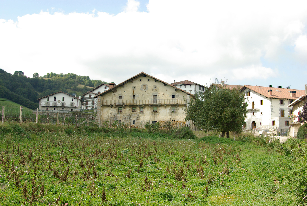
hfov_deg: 42.3
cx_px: 154
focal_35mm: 46
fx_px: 397
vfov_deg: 29.0
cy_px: 103
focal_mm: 31
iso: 200
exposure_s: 1/180
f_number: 8
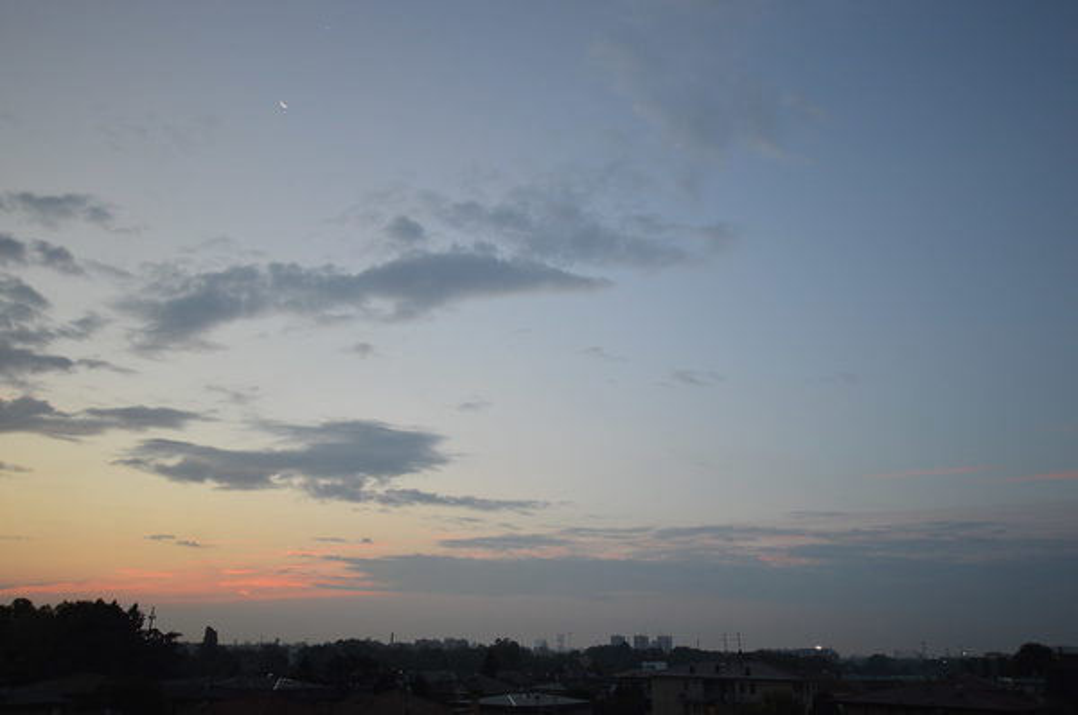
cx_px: 539
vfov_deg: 43.5
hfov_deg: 62.0
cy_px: 358
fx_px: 897
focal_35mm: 30
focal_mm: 20
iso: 400
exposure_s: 1/60
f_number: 4
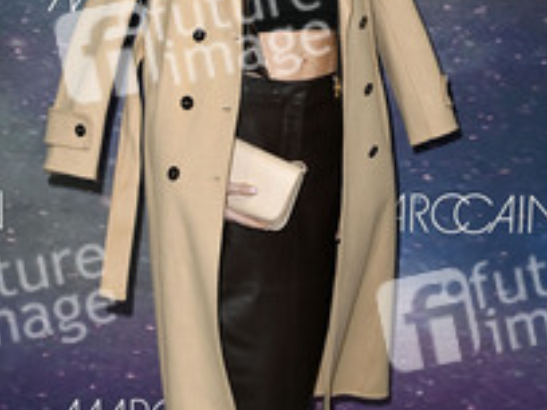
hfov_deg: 23.6
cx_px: 271
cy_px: 174
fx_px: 1312
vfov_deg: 17.8
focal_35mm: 83
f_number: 6.3
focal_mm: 44
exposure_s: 1/250
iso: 500
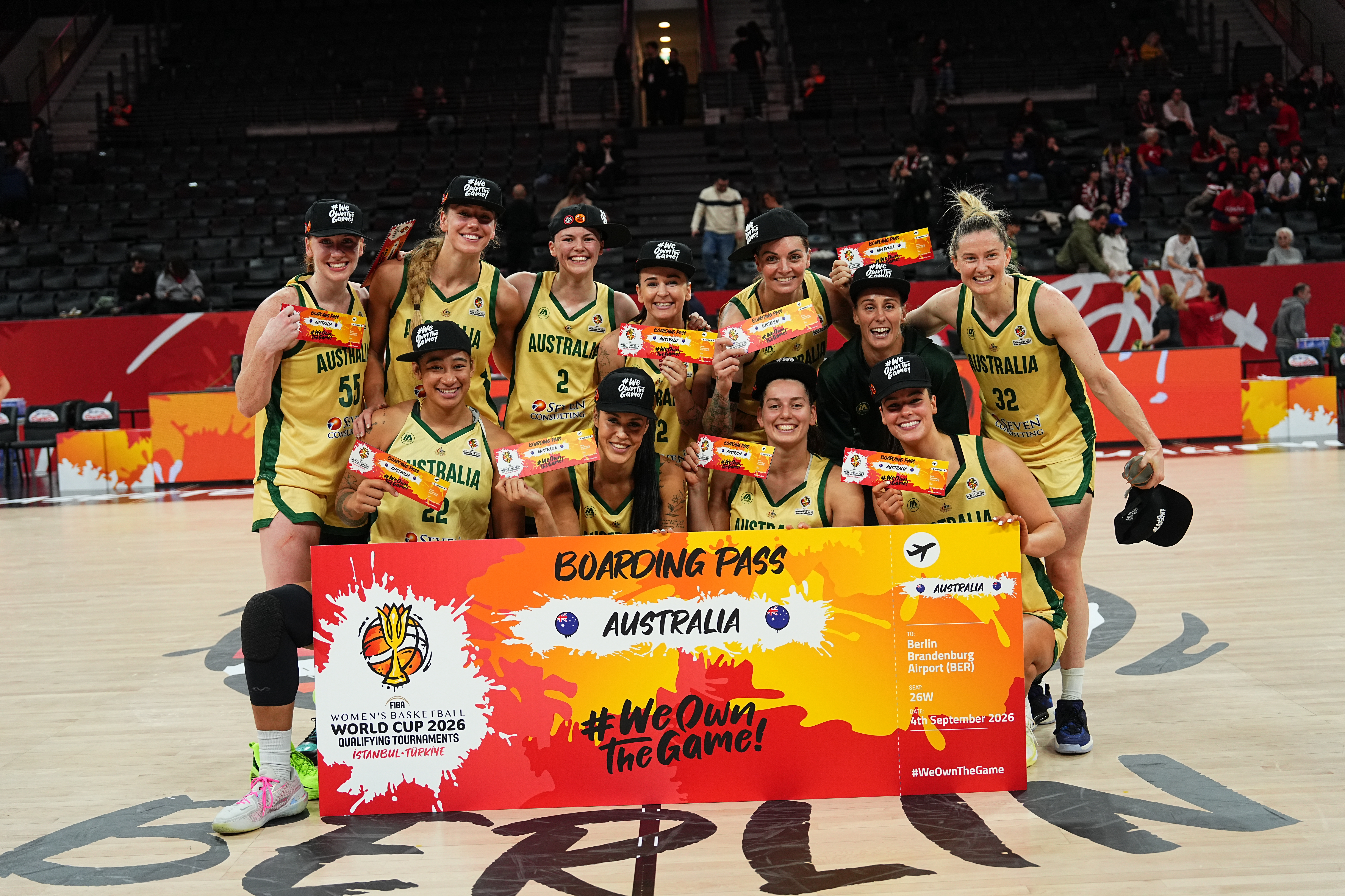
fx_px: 1644
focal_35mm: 44
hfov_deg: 44.5
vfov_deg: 30.5
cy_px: 448
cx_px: 672
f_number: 2.8
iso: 1250
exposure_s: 1/1250
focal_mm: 44
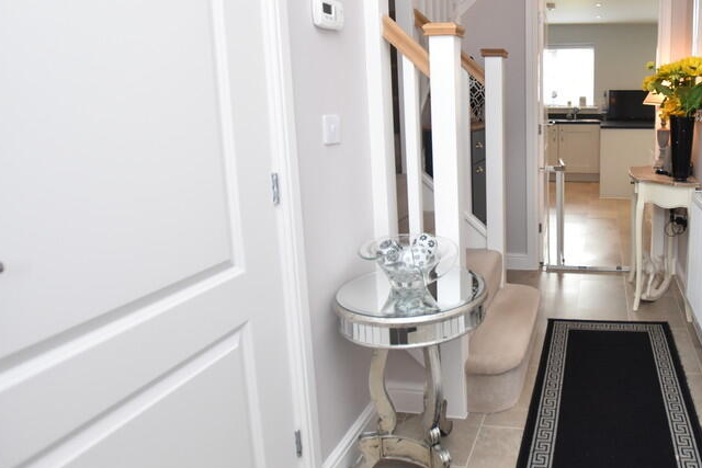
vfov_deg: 52.5
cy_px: 173
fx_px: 468
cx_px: 546
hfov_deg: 67.8
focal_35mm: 24
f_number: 3.5
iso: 800
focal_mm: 10
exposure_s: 1/160
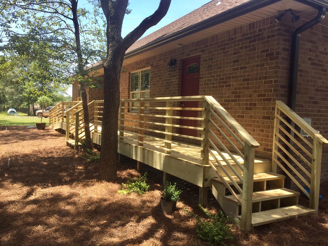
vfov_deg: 48.2
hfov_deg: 61.7
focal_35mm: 29
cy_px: 123
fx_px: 275
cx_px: 164
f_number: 2.2
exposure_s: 1/476
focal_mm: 4.15
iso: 32
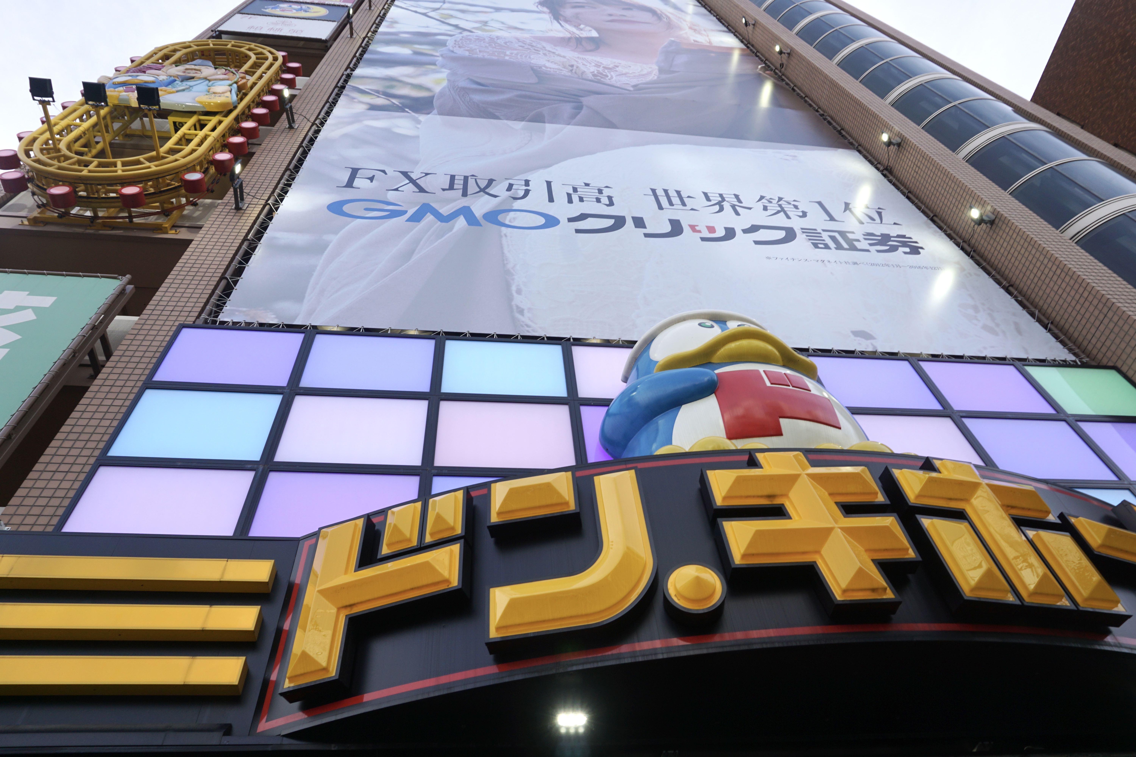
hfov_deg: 73.7
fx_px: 757
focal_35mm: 24
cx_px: 568
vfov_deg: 53.1
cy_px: 378
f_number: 7.1
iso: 100
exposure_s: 1/100
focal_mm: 16
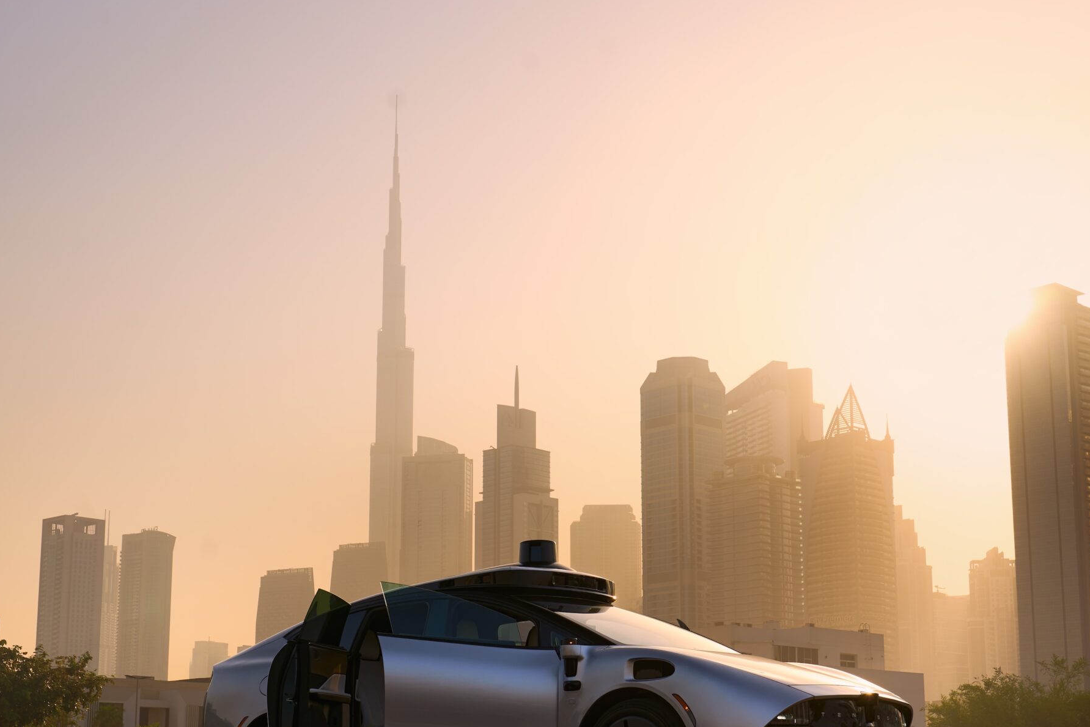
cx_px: 571
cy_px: 461
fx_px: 1696
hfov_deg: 35.6
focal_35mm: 56
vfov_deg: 24.1
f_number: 7.1
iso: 100
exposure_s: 1/160
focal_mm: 39
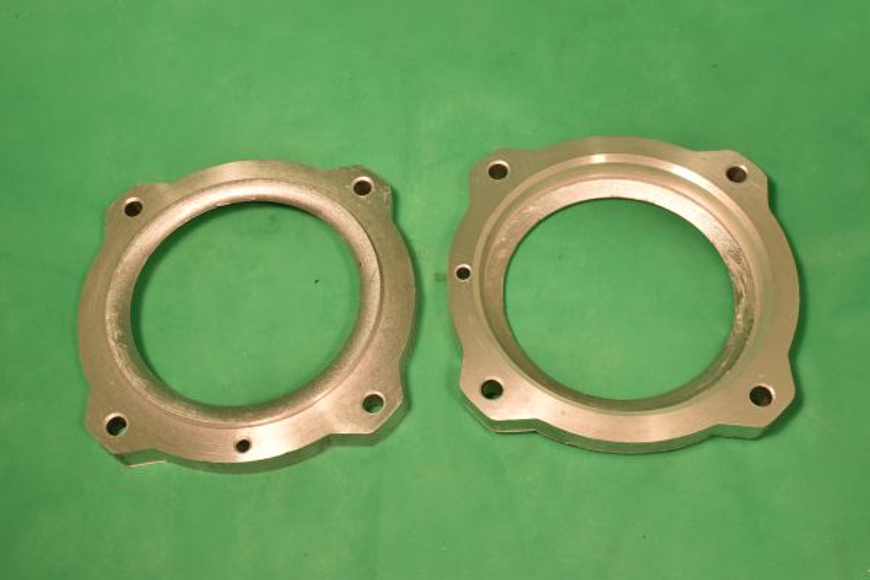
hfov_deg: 47.9
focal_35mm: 40
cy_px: 290
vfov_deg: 33.0
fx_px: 979
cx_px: 435
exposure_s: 1/40
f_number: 20
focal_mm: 27
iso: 360
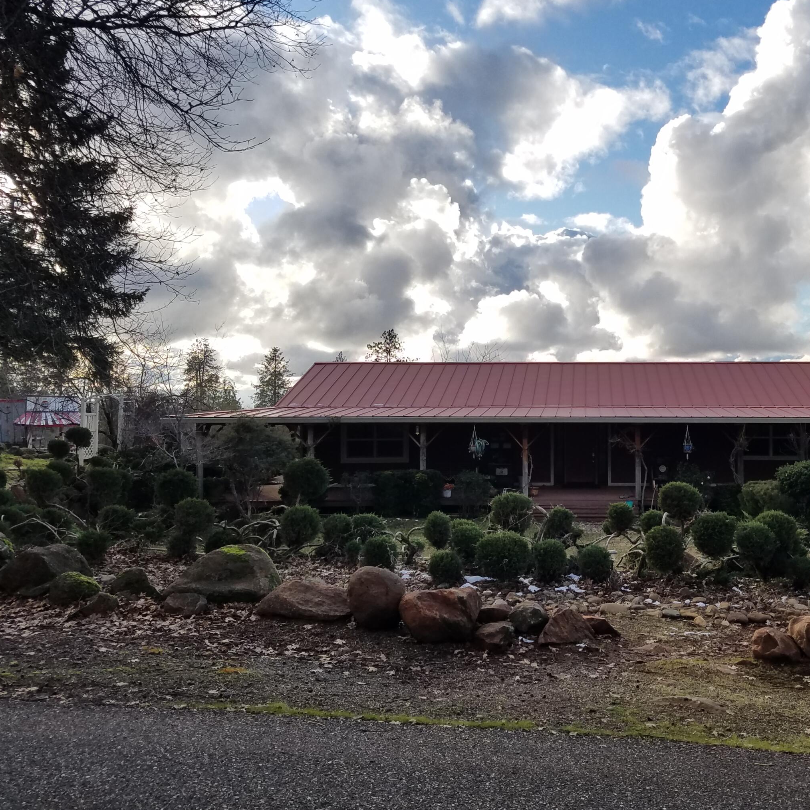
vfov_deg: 48.4
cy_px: 389
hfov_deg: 47.4
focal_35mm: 34
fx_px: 900
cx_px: 558
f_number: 1.7
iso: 50
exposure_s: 1/2571
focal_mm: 4.2
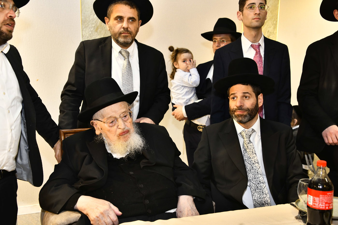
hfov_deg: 41.1
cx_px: 169
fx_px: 451
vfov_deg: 28.1
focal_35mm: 48
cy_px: 112
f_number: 5.6
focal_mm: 48
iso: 800
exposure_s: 1/100
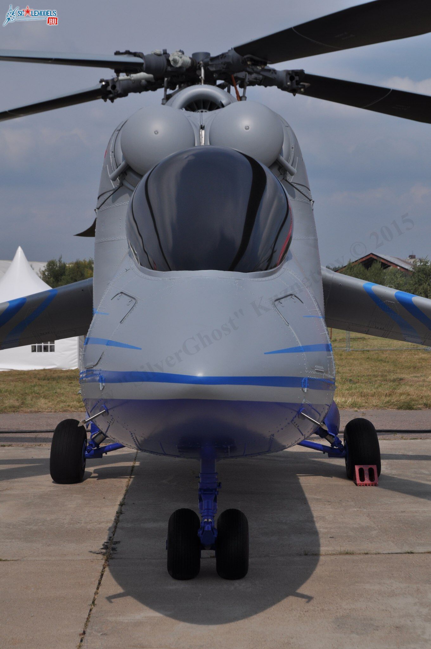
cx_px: 216
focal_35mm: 63
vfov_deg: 31.9
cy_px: 324
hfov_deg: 21.5
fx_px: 1134
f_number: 8
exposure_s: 1/1250
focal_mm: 42
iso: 200
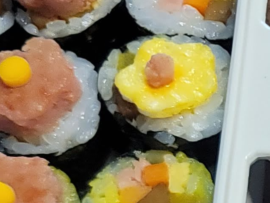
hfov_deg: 11.4
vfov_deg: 9.3
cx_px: 526
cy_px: 269
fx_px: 1225
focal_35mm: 157
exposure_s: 1/119
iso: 200
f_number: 1.8
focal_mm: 7
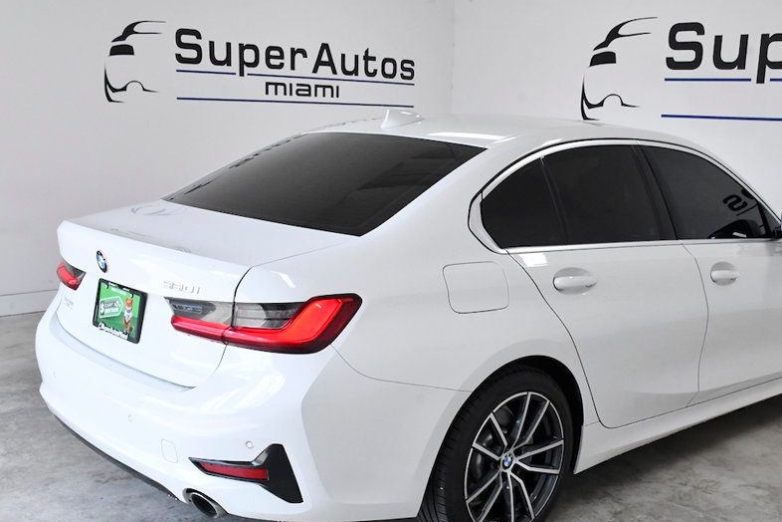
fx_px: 934
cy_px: 333
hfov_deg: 45.3
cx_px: 446
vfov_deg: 31.0
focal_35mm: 43
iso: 2500
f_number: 11
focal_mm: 22
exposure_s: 1/500
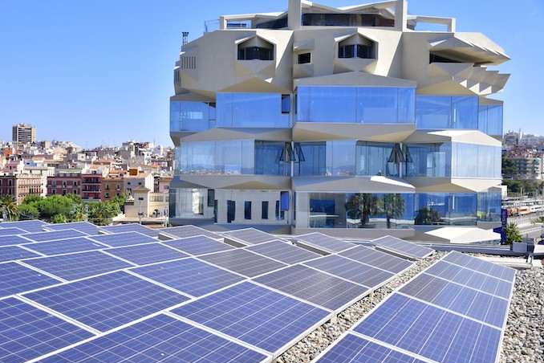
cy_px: 183
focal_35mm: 42
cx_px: 254
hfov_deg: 46.4
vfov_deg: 31.9
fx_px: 635
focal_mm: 26
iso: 100
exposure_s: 1/1250
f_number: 4.5
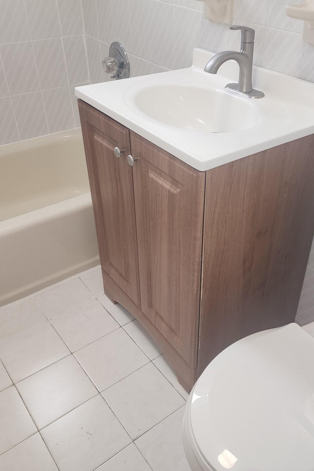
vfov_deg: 58.7
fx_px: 419
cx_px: 199
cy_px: 236
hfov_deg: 40.8
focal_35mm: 32
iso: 50
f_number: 1.8
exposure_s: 1/60
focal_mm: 6.4
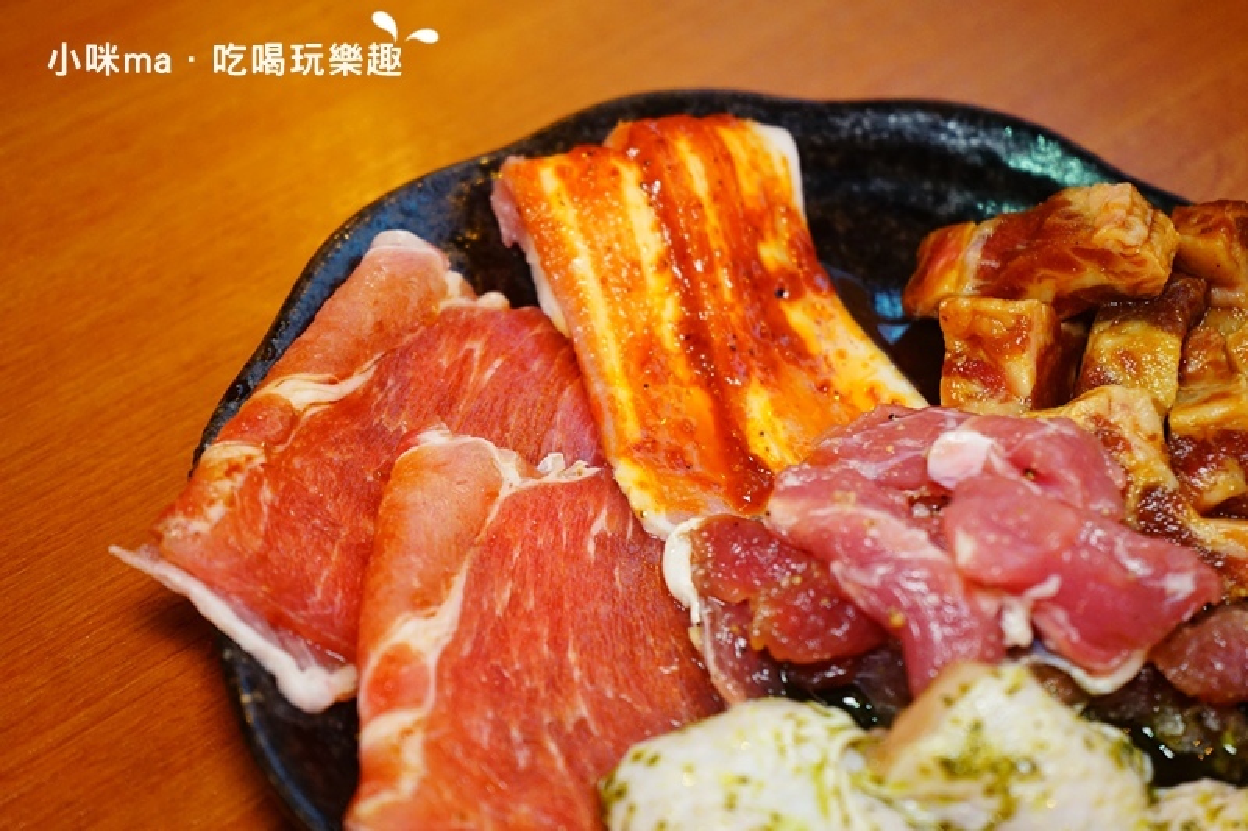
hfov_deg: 31.4
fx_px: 2218
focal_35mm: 64
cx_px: 624
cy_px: 416
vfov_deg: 21.2
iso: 3200
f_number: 5.6
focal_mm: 64
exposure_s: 1/80
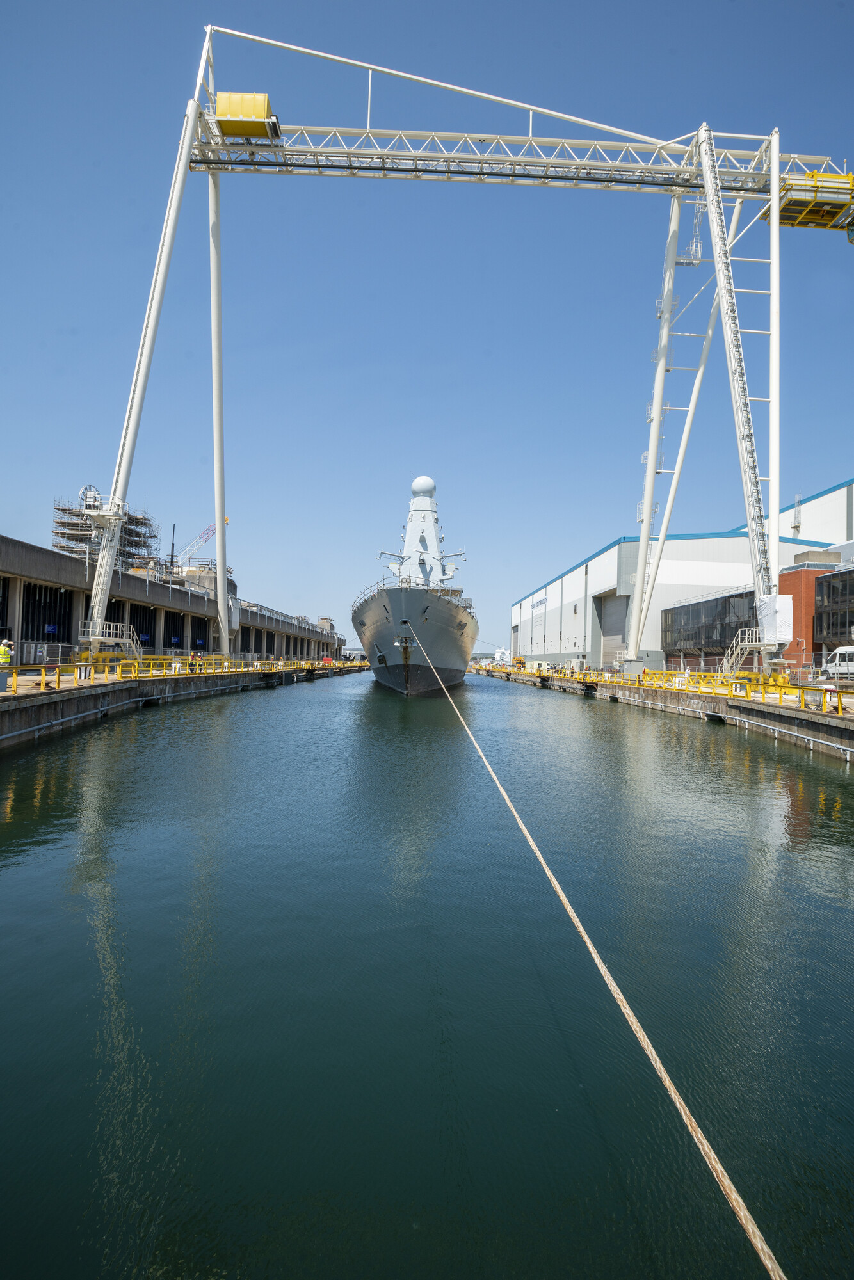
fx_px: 569
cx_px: 427
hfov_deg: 73.8
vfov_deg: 96.7
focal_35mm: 16
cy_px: 640
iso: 200
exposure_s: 1/400
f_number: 10
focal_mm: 16
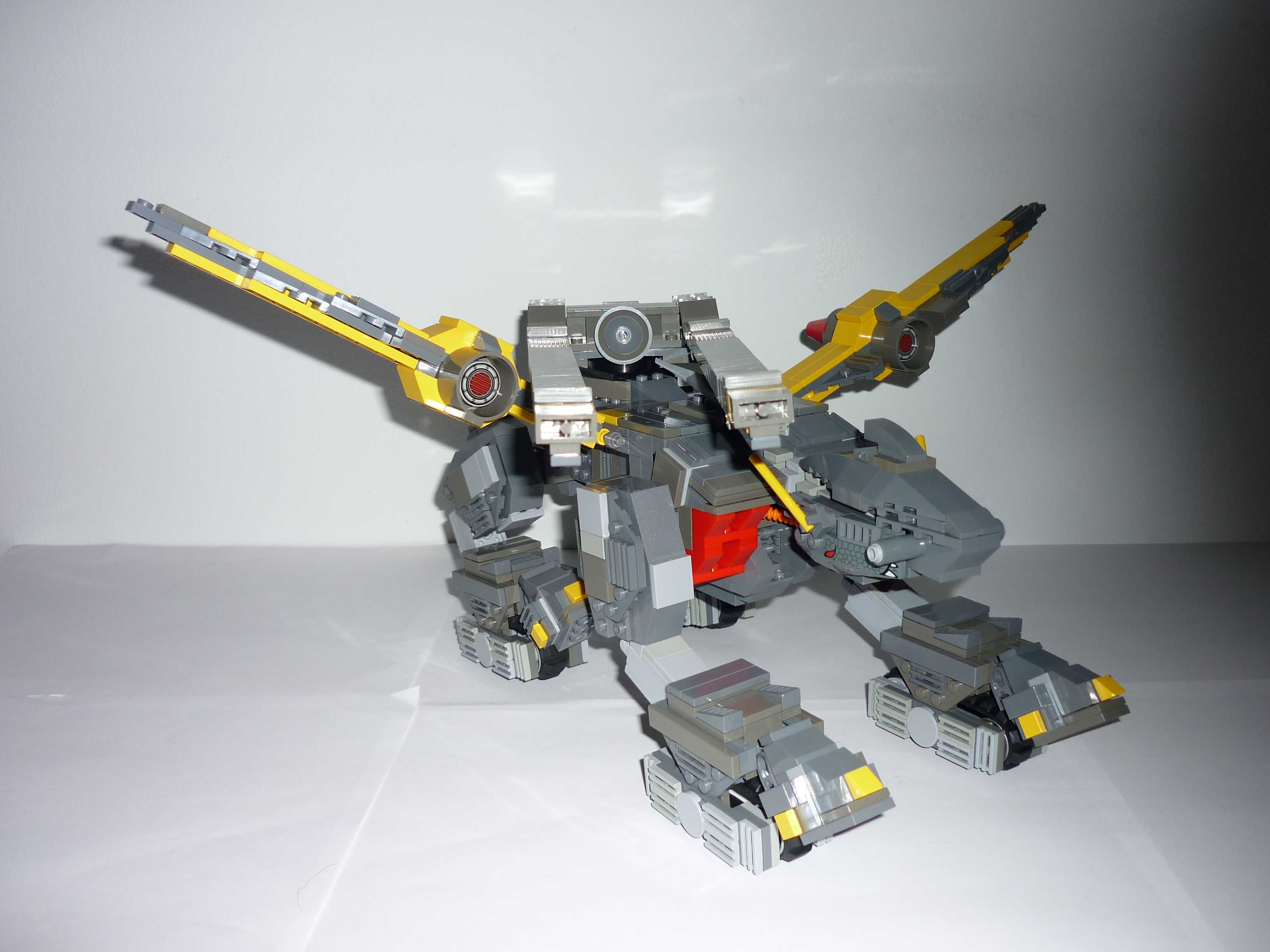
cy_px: 476
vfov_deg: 42.9
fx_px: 1211
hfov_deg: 55.4
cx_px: 635
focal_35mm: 33
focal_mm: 5.5
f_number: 2.8
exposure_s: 1/60
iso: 100
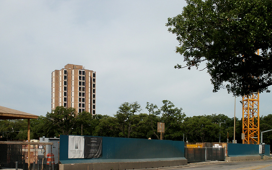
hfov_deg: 40.3
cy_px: 102
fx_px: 371
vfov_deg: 25.8
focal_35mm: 50
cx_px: 136
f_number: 8
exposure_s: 1/350
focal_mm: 9.71
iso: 64
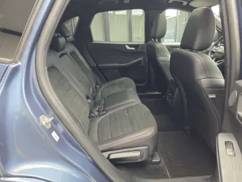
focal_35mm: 23
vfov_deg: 58.9
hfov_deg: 73.9
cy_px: 91
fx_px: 161
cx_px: 121
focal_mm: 6.25
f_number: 1.7
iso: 500
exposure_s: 1/100
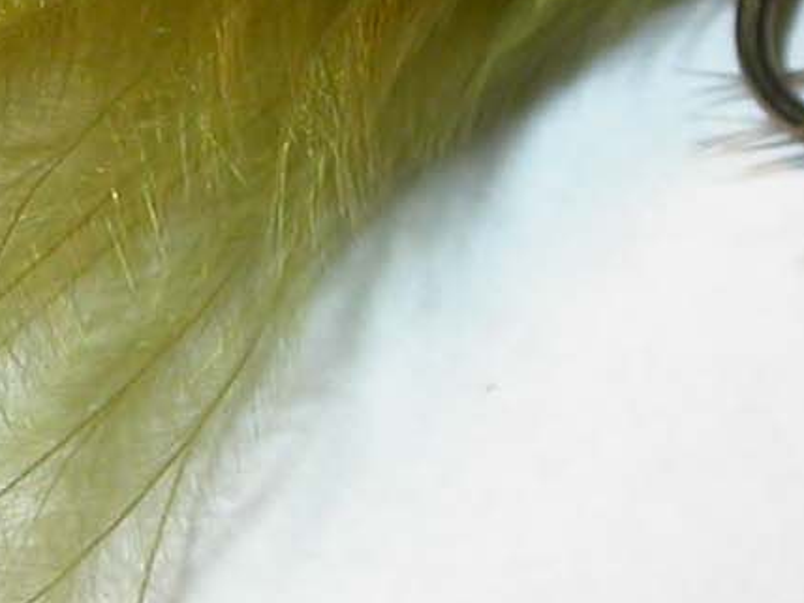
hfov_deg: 6.3
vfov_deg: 4.7
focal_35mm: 313
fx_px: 7270
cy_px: 135
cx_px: 51
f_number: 3.9
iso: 100
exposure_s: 1/134
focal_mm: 12.2
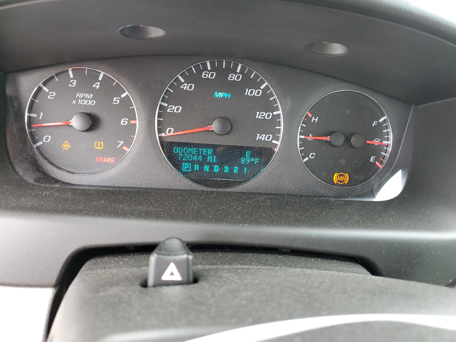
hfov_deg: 67.3
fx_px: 343
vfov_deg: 53.1
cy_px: 171
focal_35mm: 26
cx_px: 228
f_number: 1.5
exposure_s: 1/60.2
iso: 125
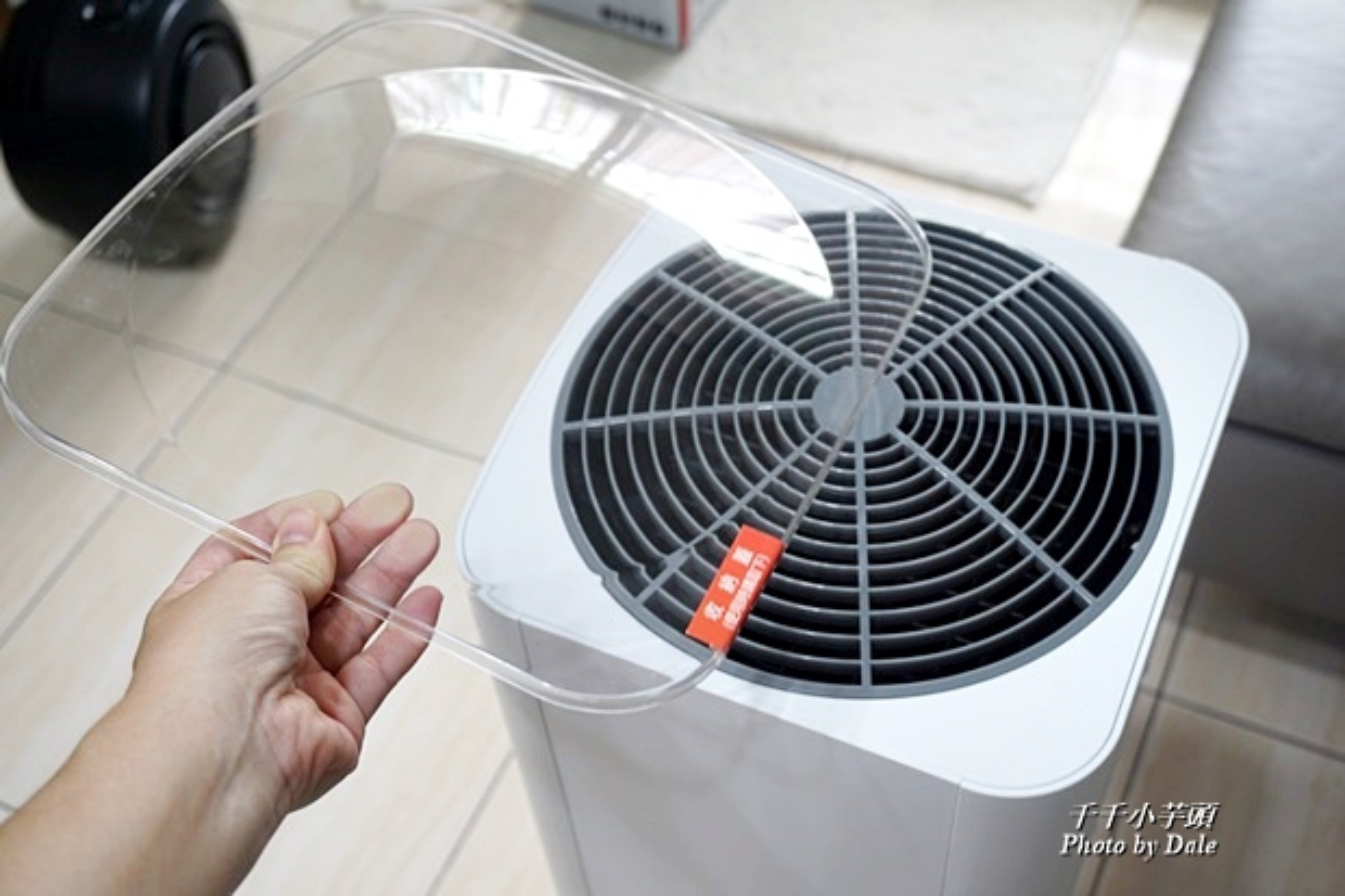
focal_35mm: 44
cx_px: 672
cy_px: 448
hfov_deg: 45.0
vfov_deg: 30.8
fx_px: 1625
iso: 100
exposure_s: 1/13
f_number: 4.5
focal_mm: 29
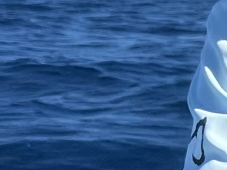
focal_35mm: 206
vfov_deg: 7.2
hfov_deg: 8.3
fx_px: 1351
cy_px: 153
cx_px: 651
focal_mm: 5.7
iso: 50
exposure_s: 1/4274
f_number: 1.5
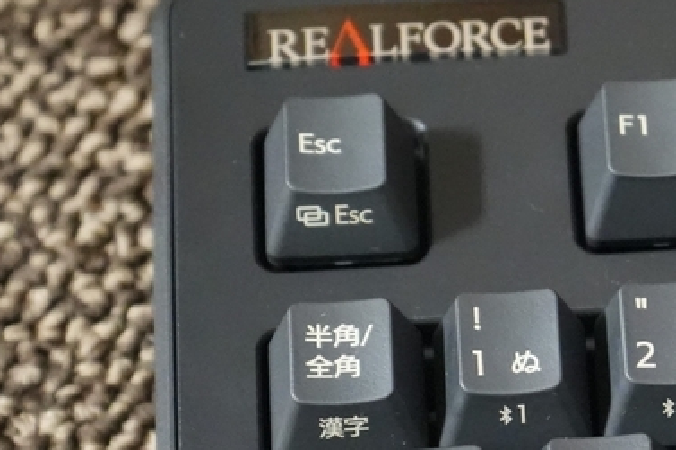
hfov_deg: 11.4
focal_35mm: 172
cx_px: 1056
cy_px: 555
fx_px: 3228
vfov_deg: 7.9
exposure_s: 1/125
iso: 12800
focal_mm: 54
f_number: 5
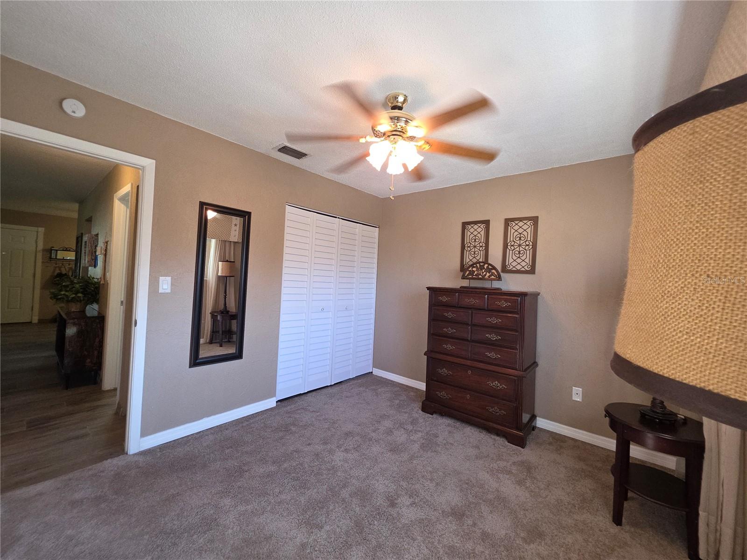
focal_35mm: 13
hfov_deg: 106.2
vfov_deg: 89.9
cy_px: 280
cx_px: 374
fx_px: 281
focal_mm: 2.2
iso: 100
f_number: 1.9
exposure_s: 1/60
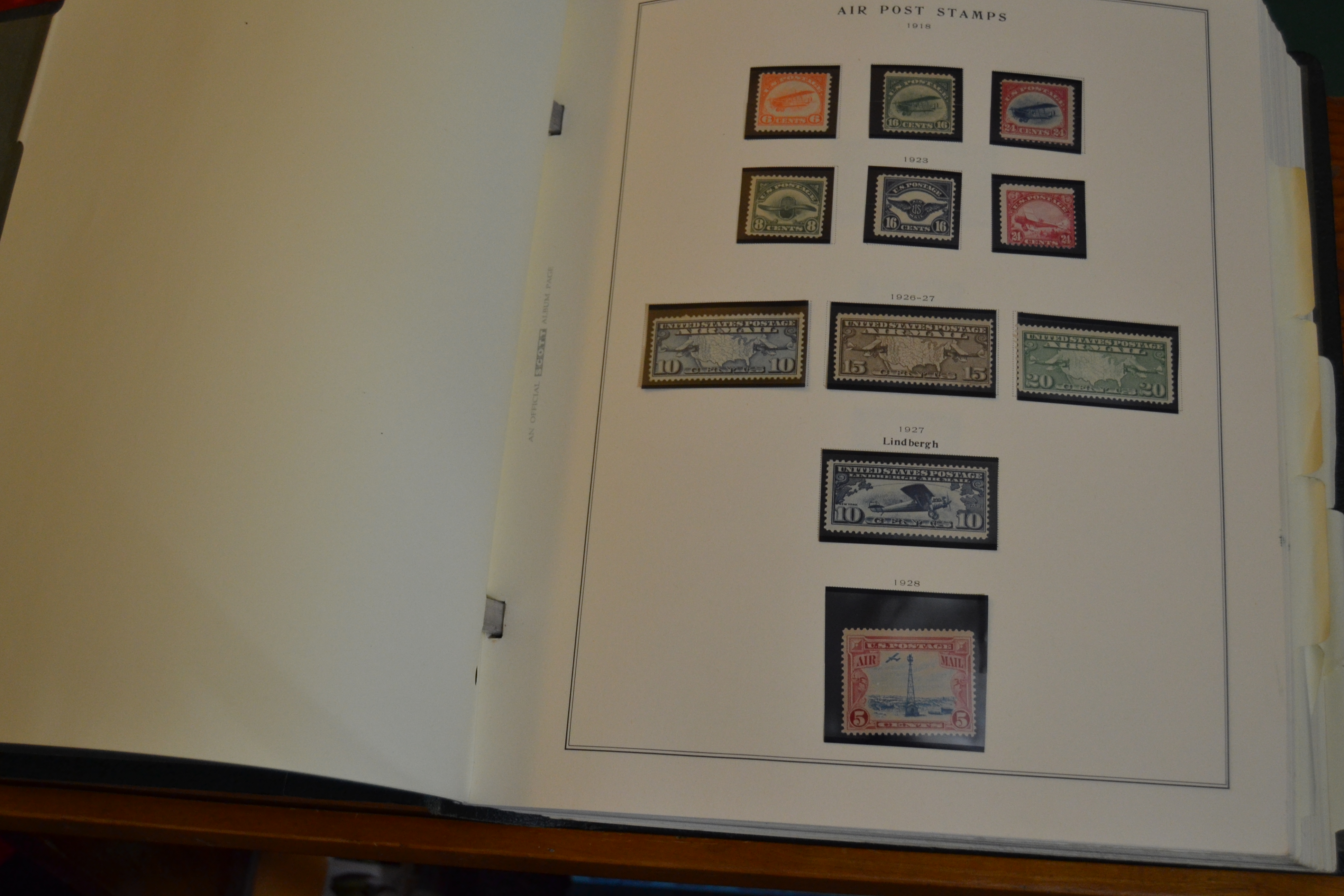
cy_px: 412
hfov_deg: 45.4
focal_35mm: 43
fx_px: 1605
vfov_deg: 31.2
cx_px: 681
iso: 900
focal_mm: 26
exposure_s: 1/60
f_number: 4
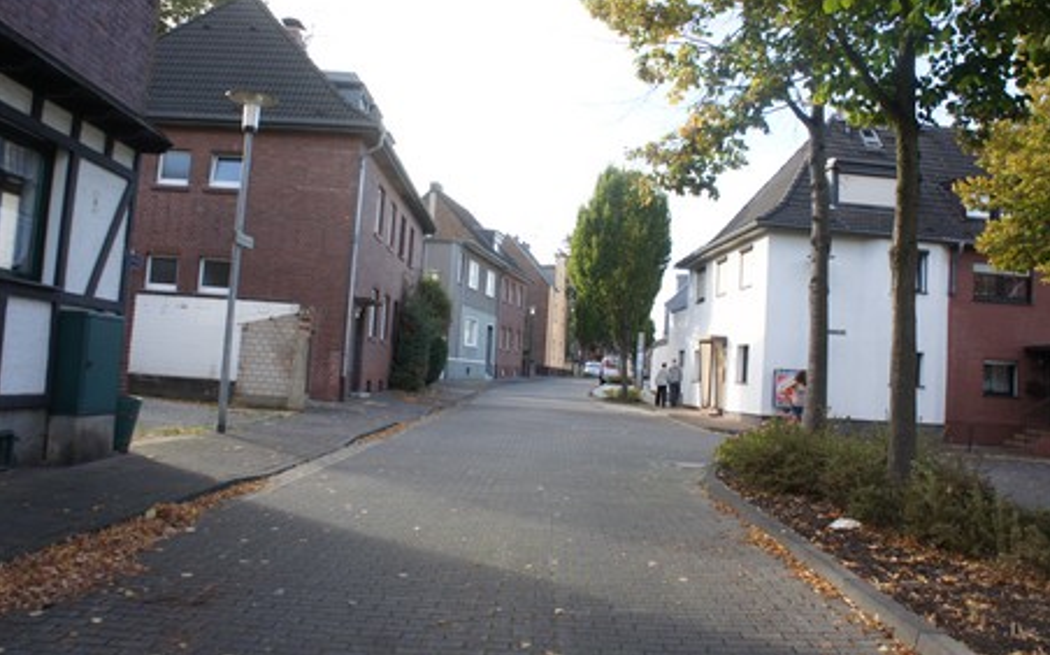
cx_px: 530
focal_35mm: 28
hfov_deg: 66.5
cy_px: 307
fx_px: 801
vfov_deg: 44.5
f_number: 6.3
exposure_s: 1/250
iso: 500
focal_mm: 18
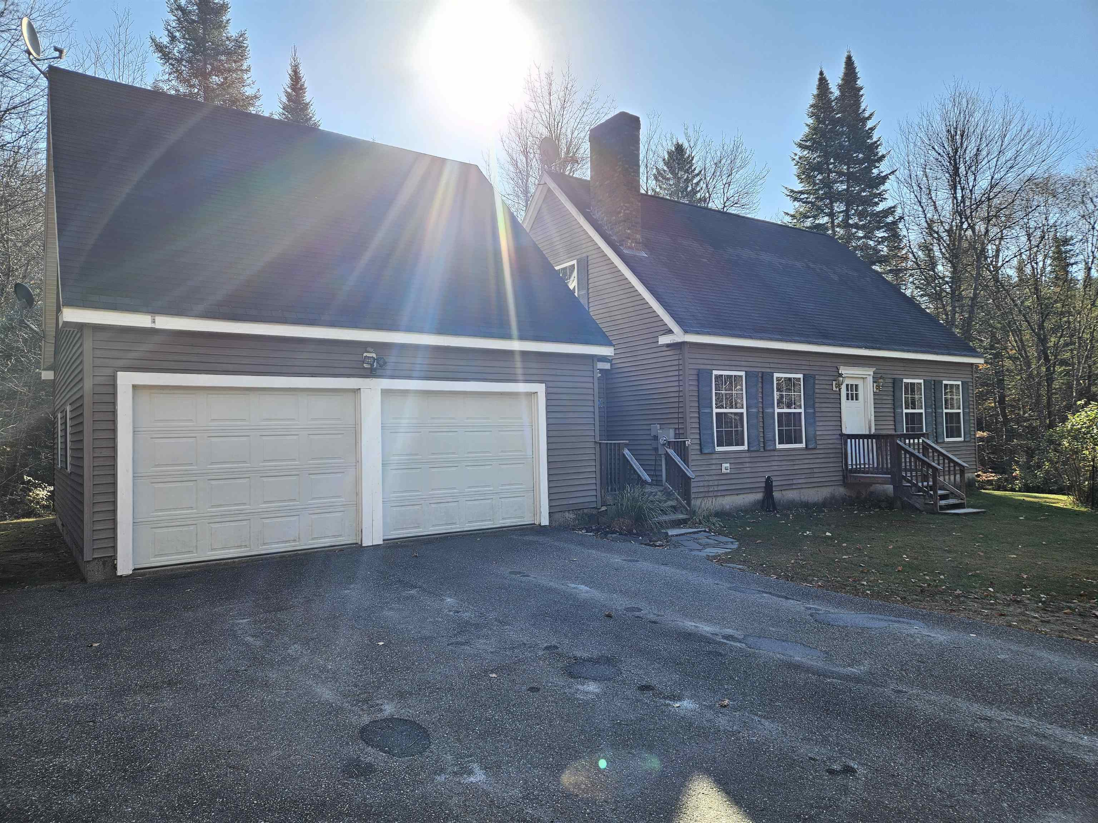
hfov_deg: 73.9
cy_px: 412
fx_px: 730
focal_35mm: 23
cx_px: 549
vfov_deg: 58.9
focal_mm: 5.4
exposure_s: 1/342
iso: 25
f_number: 1.8
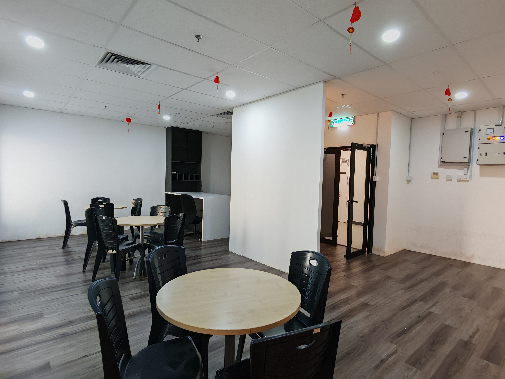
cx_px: 252
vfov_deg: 71.6
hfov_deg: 87.8
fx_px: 263
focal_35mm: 18
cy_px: 190
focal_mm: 1.82
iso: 250
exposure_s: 1/33
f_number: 2
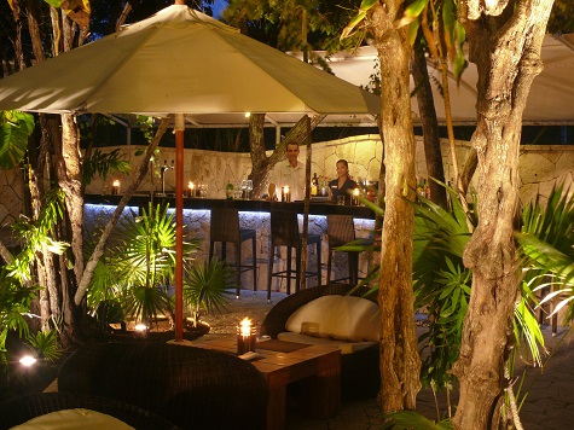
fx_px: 879
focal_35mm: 53
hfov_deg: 36.2
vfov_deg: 27.5
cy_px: 215
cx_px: 287
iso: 100
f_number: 6.3
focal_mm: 11.1
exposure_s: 3.2
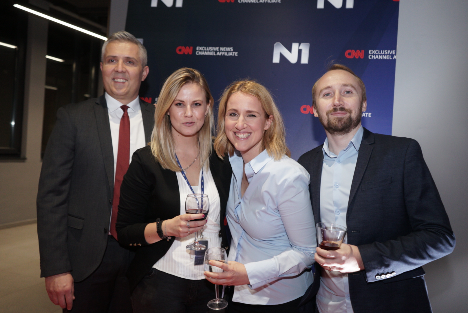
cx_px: 234
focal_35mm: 32
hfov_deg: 58.7
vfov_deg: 41.2
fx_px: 416
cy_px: 156
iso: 1600
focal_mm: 32
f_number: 4
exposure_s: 1/160
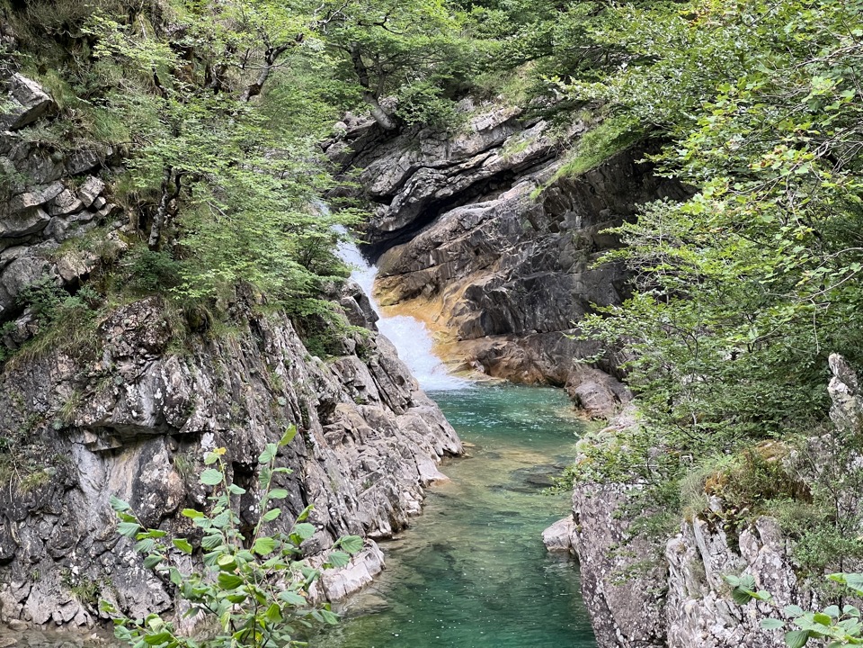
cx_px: 432
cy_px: 324
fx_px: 1920
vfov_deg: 19.1
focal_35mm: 77
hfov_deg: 25.3
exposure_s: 1/99
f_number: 2.8
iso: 125
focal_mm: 9
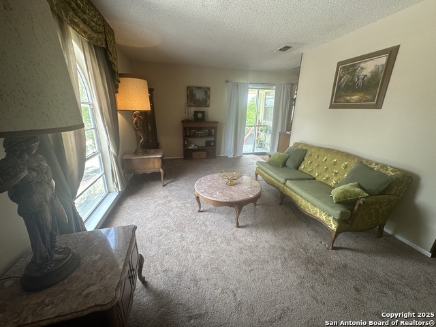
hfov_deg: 102.1
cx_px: 218
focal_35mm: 14
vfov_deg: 85.7
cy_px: 164
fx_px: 176
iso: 100
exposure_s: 1/120
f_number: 2.2
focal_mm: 2.22
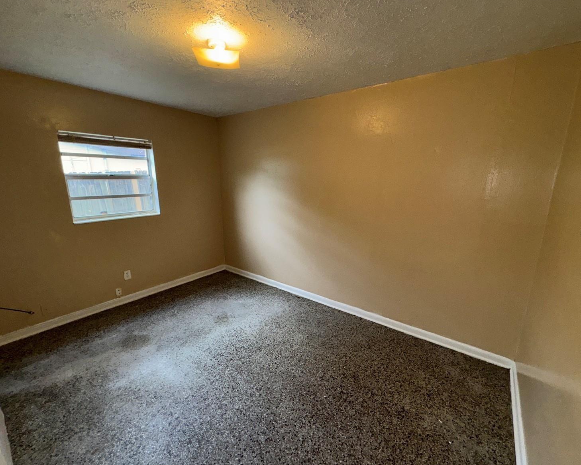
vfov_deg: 84.0
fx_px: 258
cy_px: 233
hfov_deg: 96.8
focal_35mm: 15
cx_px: 300
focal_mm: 2.22
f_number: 2.2
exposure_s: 1/60
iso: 80
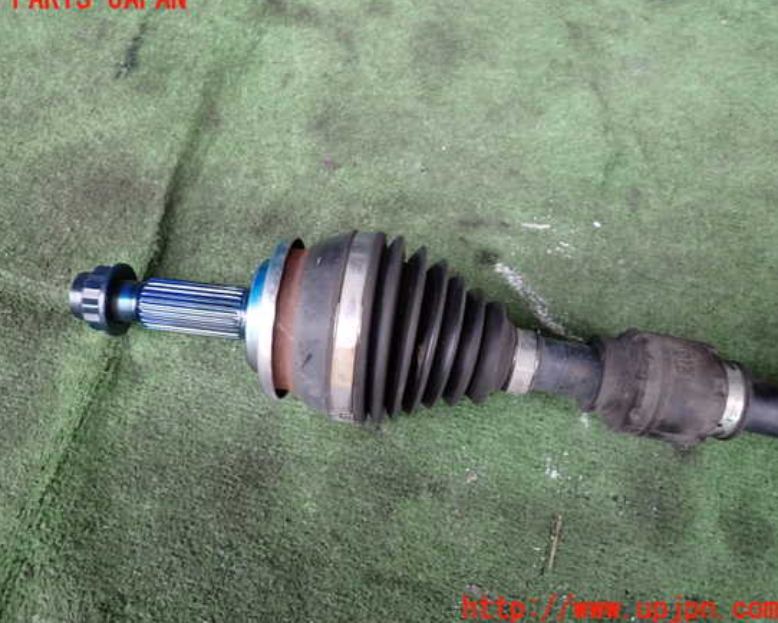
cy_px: 304
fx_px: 622
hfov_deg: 63.9
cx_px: 356
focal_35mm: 27
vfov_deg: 53.2
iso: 200
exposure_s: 1/100
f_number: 2
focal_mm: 4.5
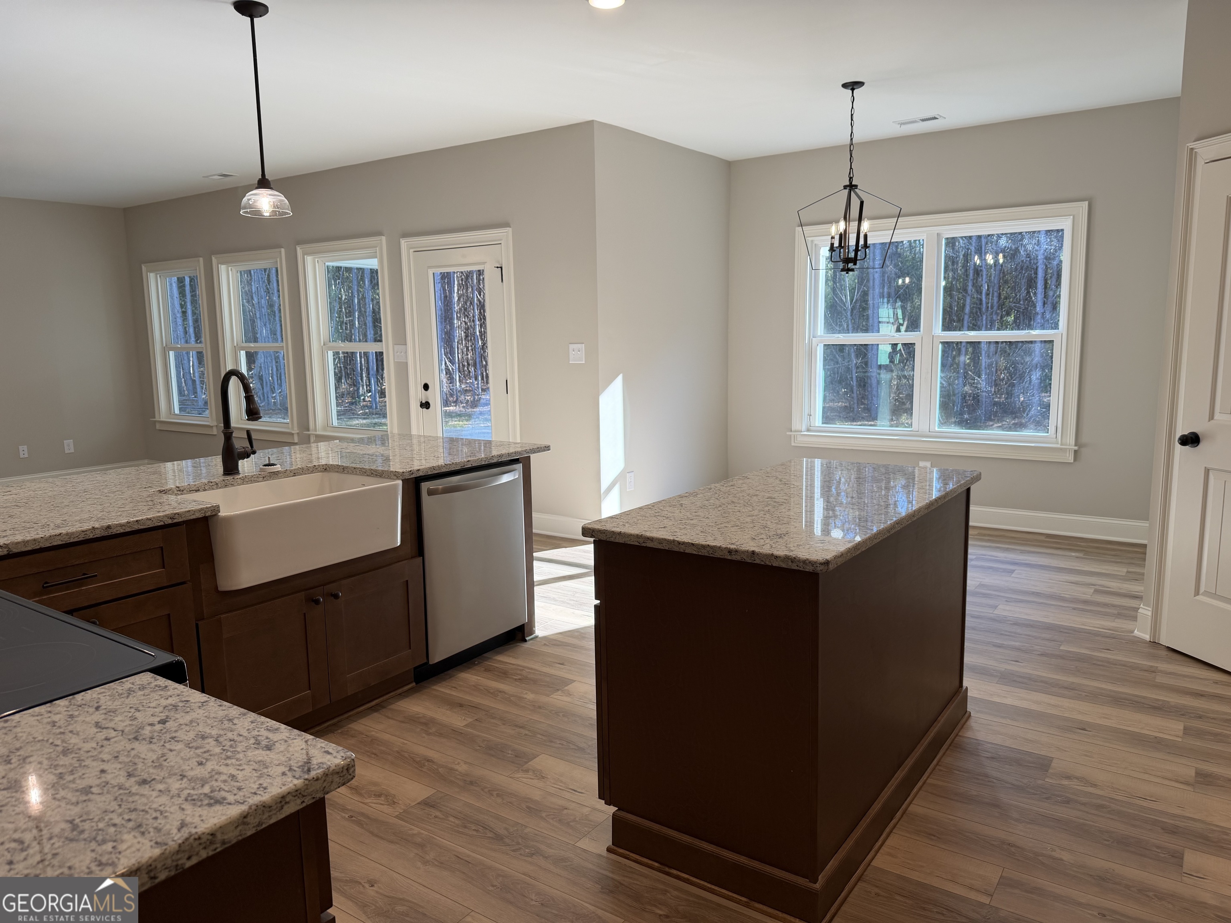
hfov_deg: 71.6
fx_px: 853
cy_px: 462
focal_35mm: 24
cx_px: 616
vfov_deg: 56.8
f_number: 1.78
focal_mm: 6.76
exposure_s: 1/152
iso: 64
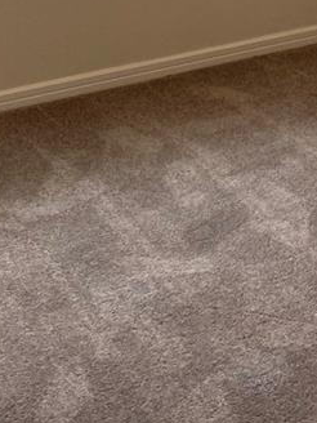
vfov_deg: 18.5
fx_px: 1160
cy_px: -192
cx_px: 195
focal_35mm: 95
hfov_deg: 15.5
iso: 125
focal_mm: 4.25
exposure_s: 1/120
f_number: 1.8
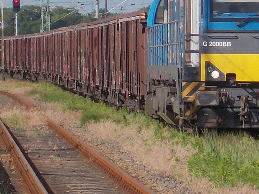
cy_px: 34
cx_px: 171
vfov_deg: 6.1
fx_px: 1811
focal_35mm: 242
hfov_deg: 8.2
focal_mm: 20.1
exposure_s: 1/320
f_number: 6
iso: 80
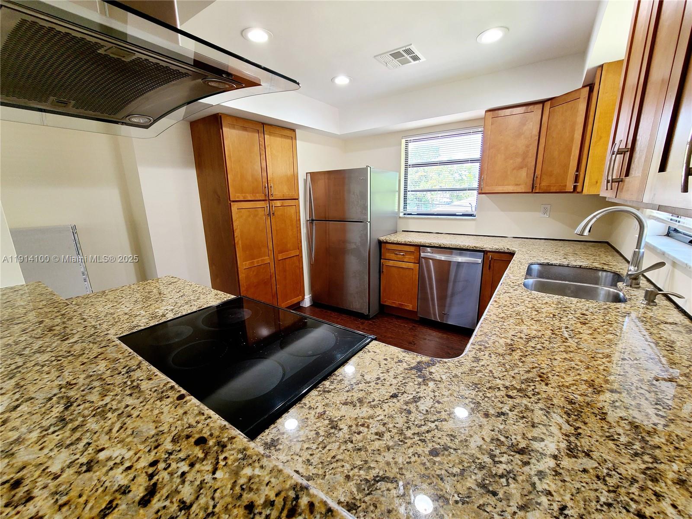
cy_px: 260
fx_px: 260
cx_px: 346
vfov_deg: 89.9
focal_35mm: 13
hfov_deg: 106.2
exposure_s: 1/60.2
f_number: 2.2
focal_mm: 2.2
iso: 200
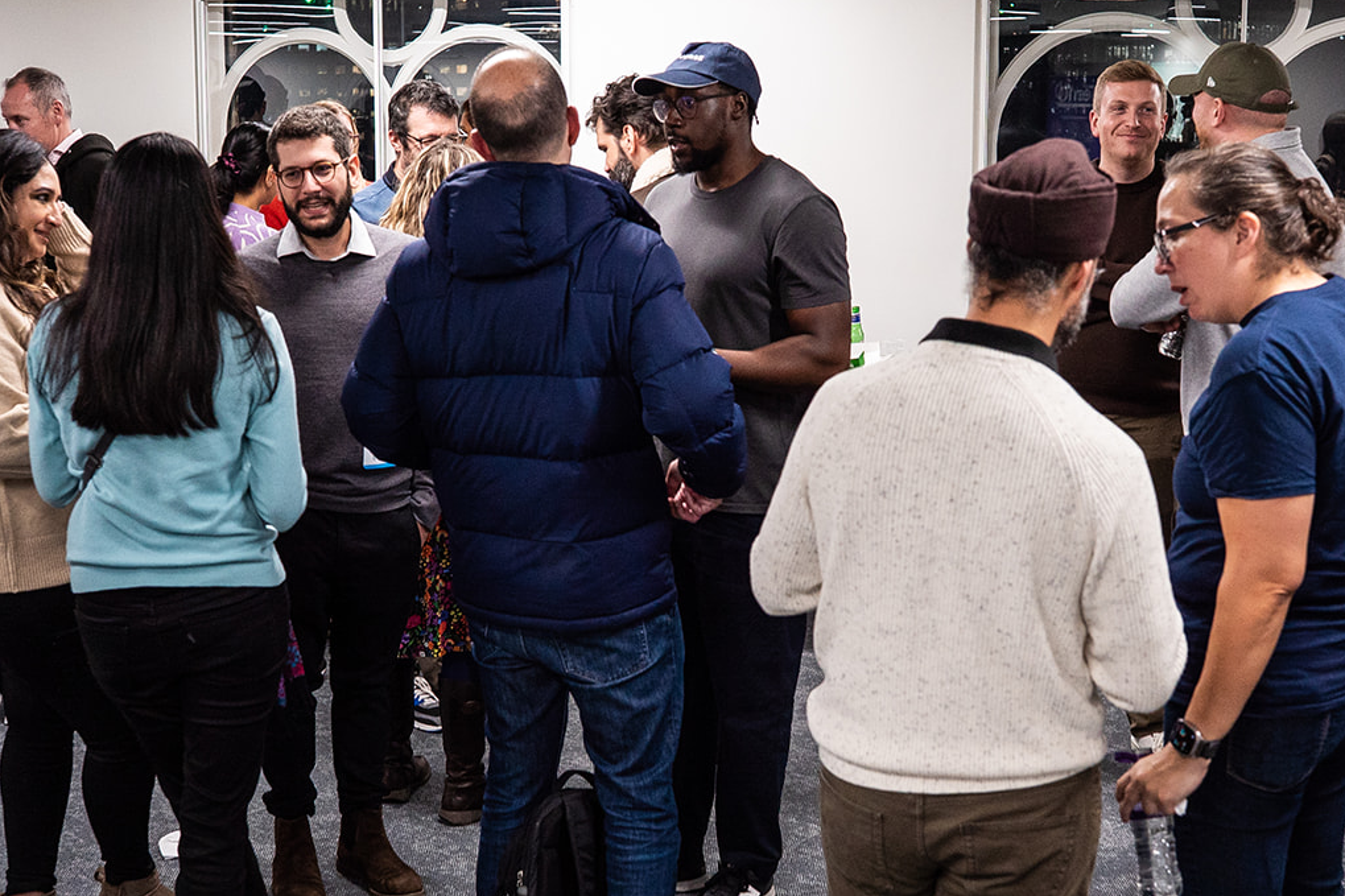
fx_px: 2054
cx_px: 717
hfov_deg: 36.2
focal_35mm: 55
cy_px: 497
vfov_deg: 24.6
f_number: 4
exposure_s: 1/160
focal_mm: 35
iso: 1600
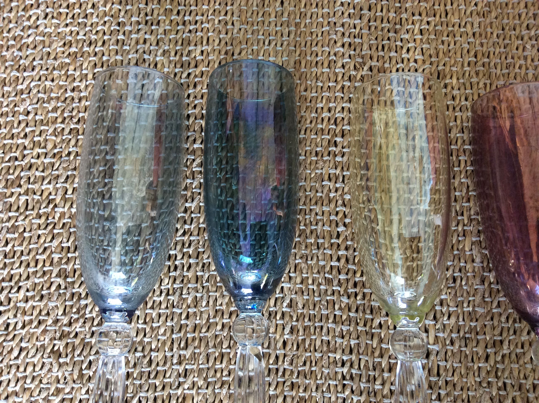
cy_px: 202
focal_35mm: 32
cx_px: 270
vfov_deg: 44.1
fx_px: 498
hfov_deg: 56.9
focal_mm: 3.3
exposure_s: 1/25
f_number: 2.4
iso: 100
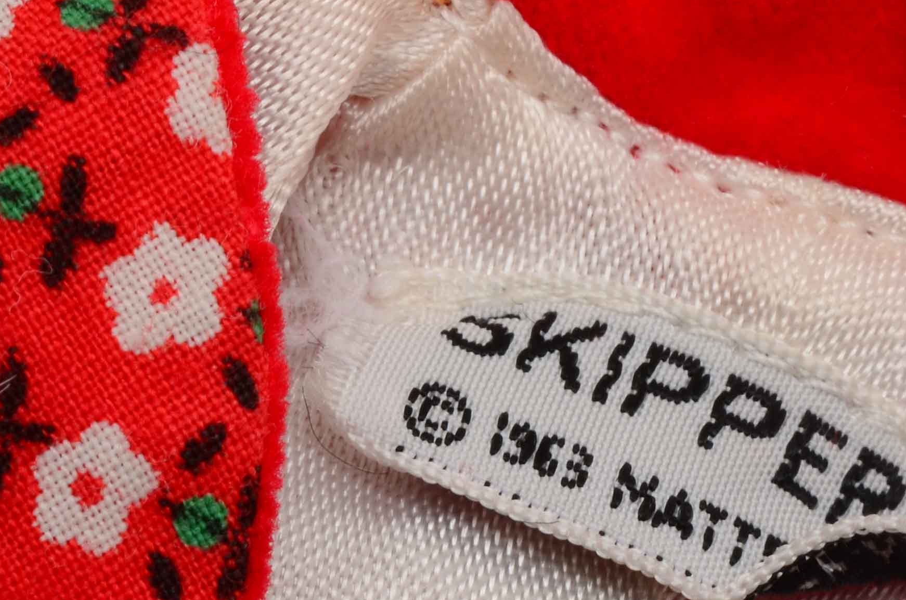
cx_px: 25
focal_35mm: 233
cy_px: 689
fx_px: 5862
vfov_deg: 5.8
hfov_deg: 8.8
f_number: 25
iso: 100
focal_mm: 55
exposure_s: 1/160
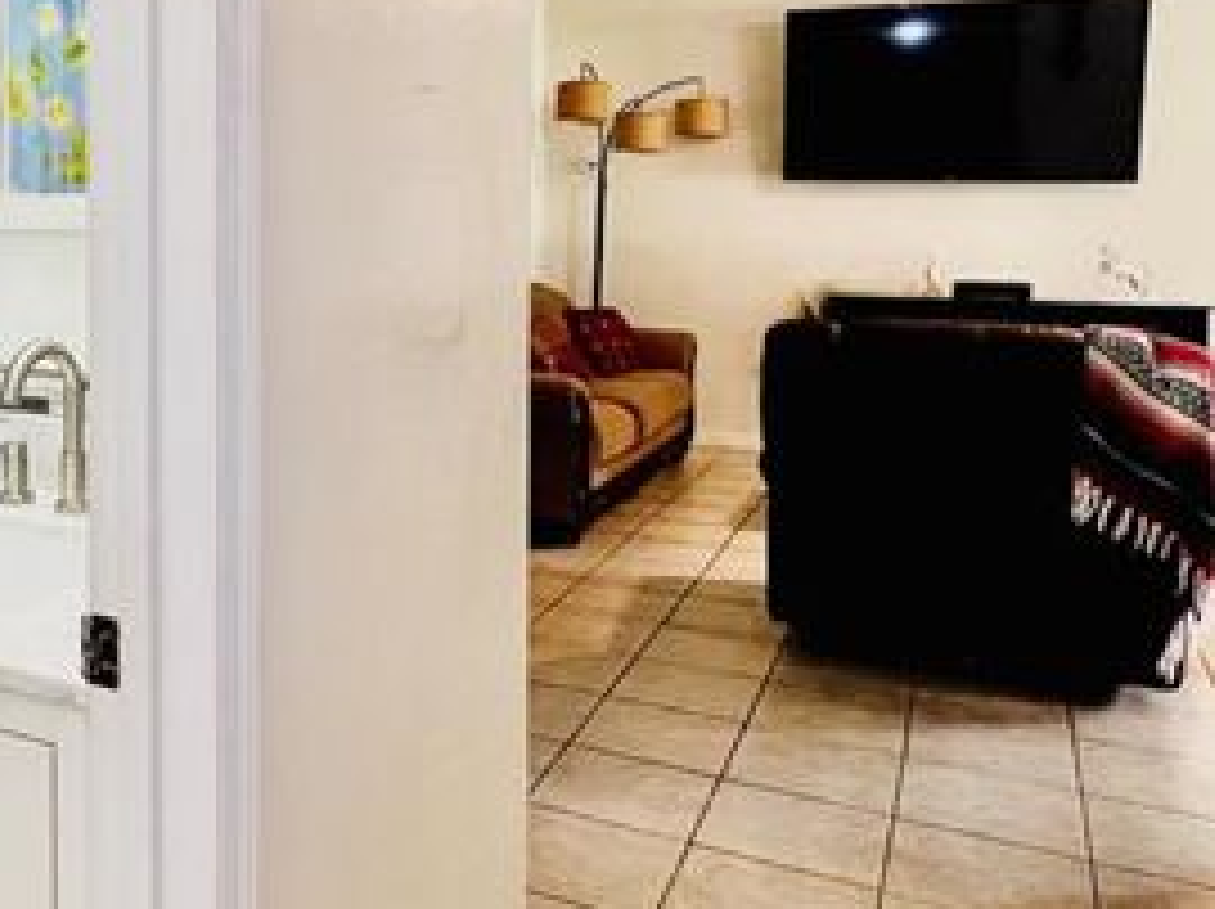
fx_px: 1192
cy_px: 261
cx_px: 209
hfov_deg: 50.1
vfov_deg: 40.9
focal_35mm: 34
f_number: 1.8
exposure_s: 1/120
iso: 160
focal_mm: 1.57
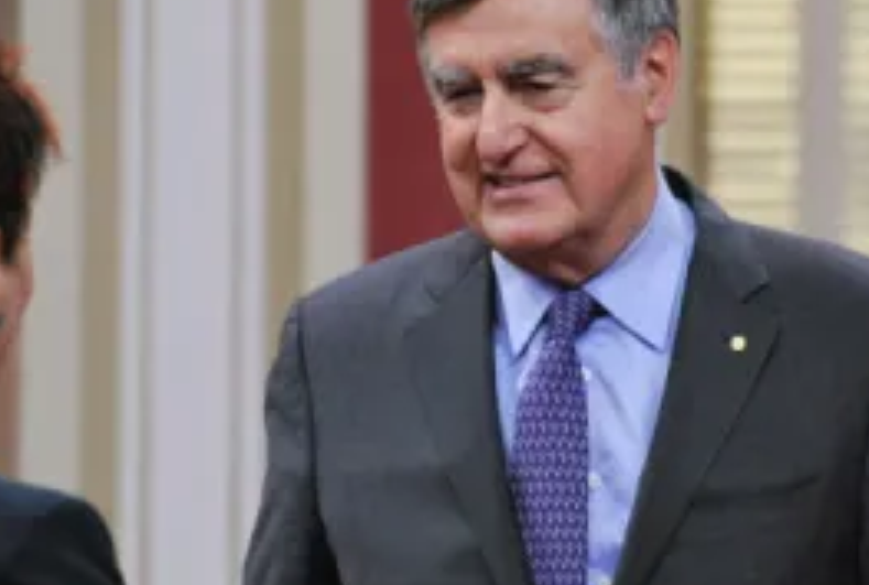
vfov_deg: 2.8
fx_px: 12128
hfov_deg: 4.1
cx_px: 588
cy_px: 284
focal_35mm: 501
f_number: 5.6
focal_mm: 220
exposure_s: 1/50
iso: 1600
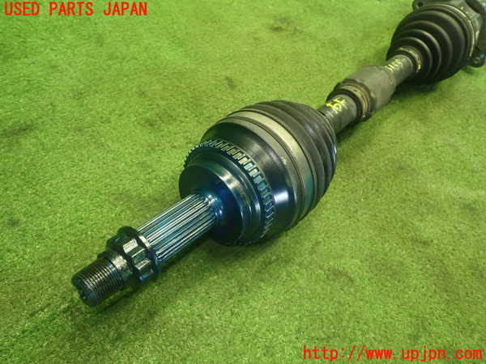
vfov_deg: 46.8
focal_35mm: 30
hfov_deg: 60.0
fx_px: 421
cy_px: 182
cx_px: 243
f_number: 2.3
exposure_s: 1/30
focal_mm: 5.4
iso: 250
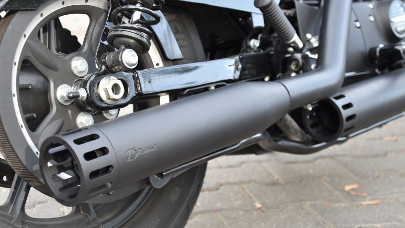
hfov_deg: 32.4
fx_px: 698
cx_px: 209
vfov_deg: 18.5
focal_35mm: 65
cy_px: 122
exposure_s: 1/50
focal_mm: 40
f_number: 4.5
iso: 100
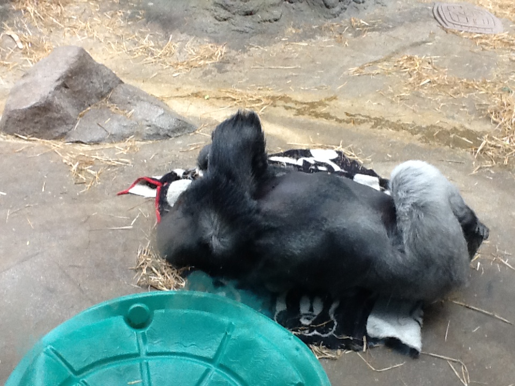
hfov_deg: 56.8
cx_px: 258
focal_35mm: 32
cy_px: 193
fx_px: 476
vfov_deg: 44.2
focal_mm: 2.03
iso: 100
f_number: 2.4
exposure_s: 1/30
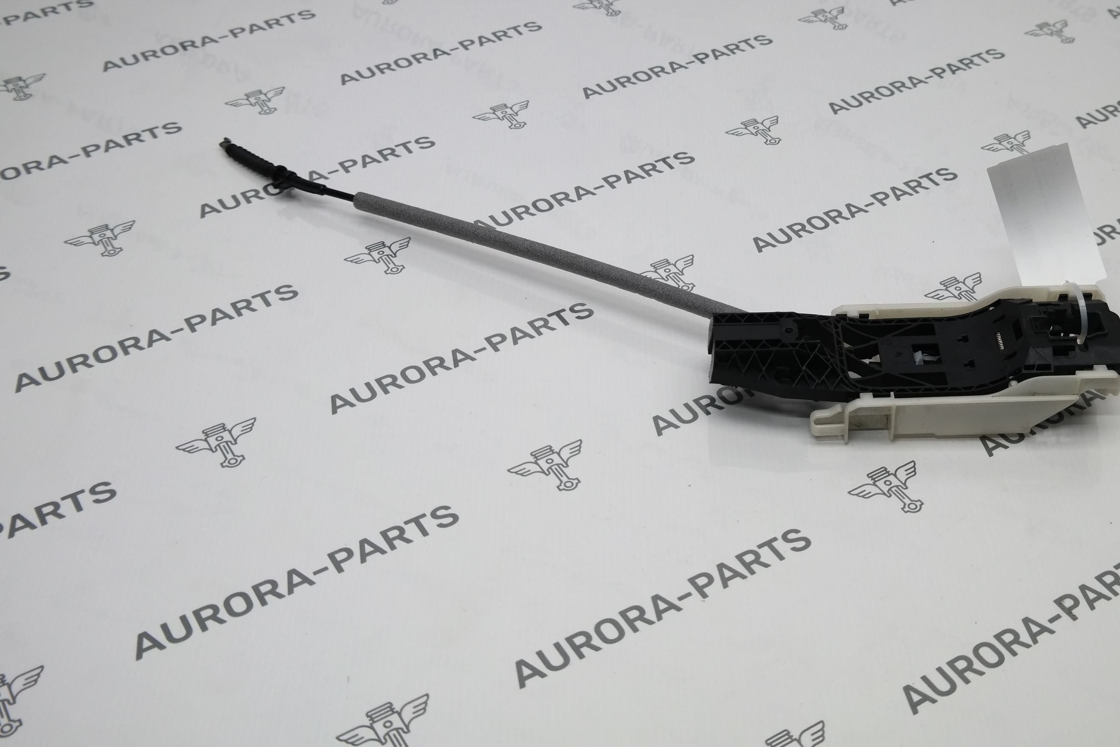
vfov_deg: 22.5
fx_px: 1866
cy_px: 251
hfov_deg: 33.1
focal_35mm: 60
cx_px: 740
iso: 100
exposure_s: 1/100
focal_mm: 27
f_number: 4
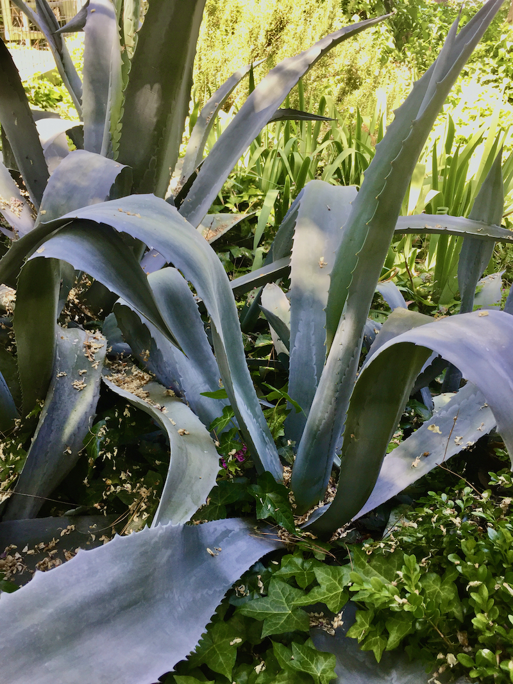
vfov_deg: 61.7
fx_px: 573
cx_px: 256
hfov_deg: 48.2
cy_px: 342
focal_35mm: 29
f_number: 2.2
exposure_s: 1/120
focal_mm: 4.15
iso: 50
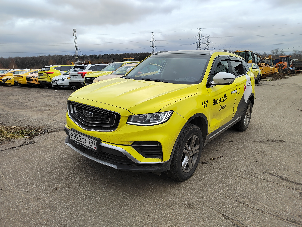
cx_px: 151
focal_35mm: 23
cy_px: 114
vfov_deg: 58.9
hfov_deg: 73.9
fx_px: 201
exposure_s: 1/193
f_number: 1.9
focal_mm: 5.52
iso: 100
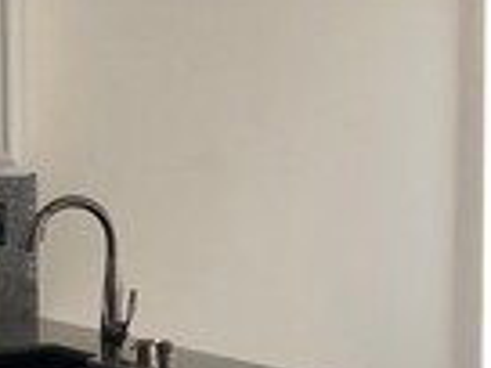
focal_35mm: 132
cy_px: 267
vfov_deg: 11.2
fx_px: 1872
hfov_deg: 14.8
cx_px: 401
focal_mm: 3.99
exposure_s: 1/24
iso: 40
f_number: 1.8
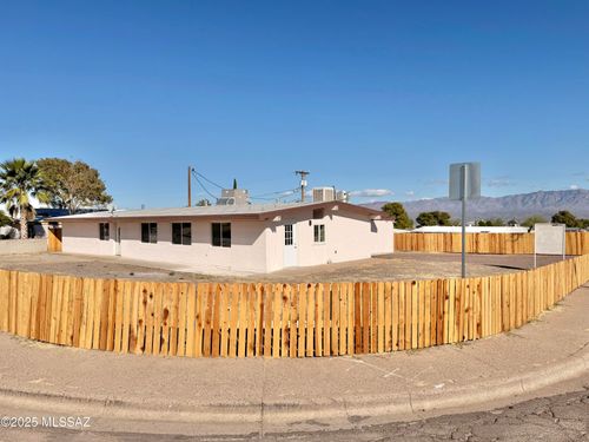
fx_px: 408
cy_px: 221
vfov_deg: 56.8
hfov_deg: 71.6
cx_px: 294
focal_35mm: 24
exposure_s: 1/14286
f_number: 1.78
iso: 80
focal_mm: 6.76
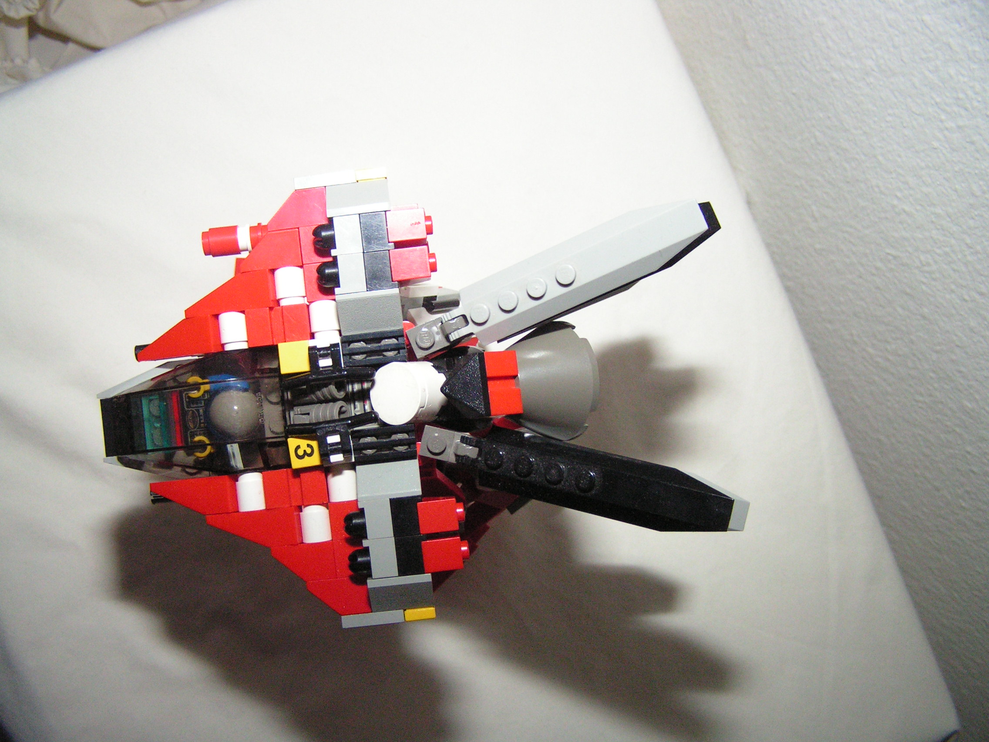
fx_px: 1086
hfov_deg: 49.0
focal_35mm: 38
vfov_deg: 37.7
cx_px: 494
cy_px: 371
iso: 200
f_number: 2.8
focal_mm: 6.3
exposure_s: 1/40
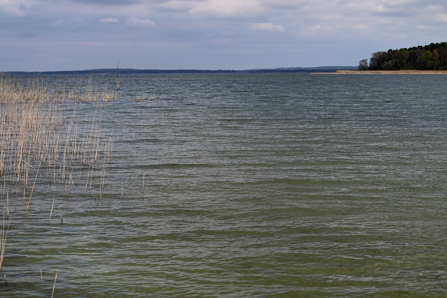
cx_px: 224
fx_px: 869
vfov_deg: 19.5
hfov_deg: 28.8
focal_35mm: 70
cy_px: 149
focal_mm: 70
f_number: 6.3
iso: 100
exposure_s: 1/640
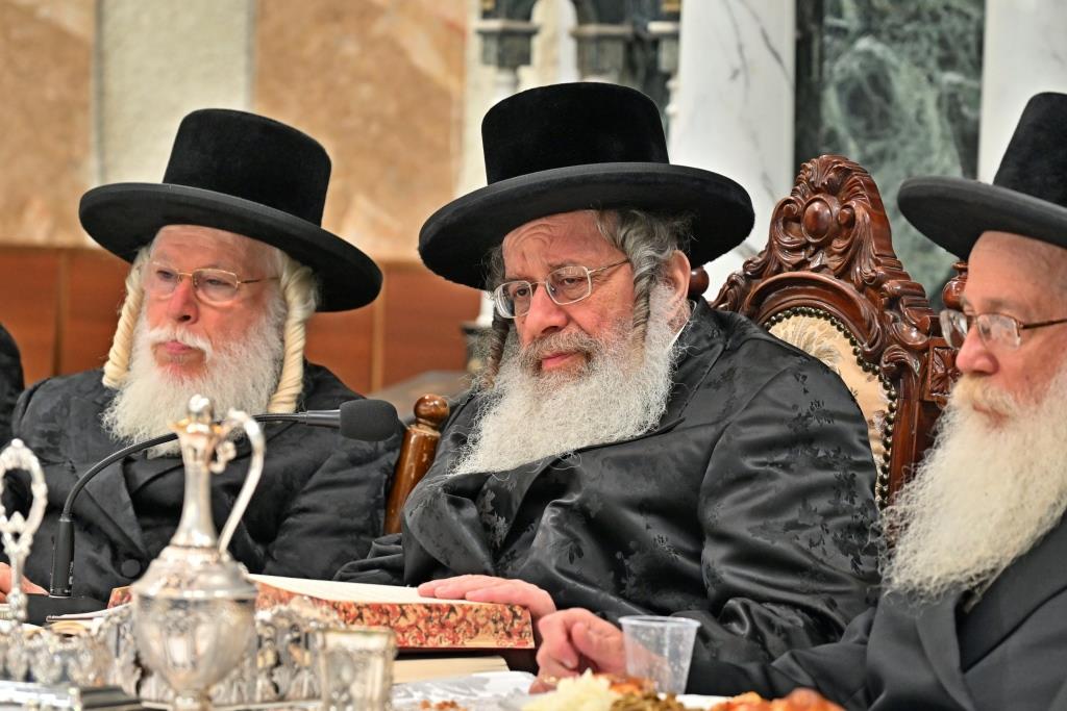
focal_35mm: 153
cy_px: 356
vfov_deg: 9.0
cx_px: 534
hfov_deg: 13.4
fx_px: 4535
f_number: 4
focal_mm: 102
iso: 800
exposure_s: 1/250
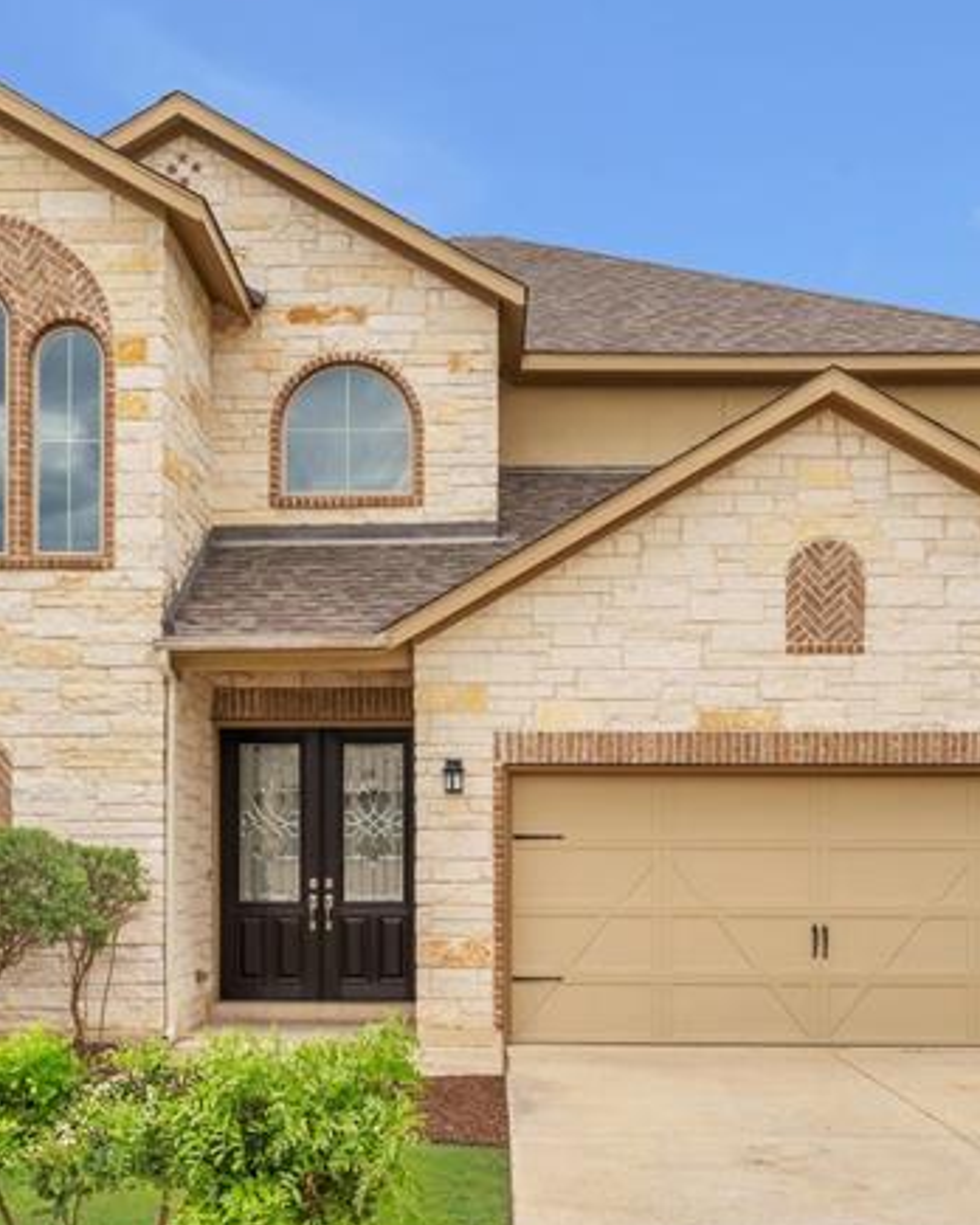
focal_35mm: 43
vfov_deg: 41.8
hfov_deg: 35.0
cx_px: 448
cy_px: 915
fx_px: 1555
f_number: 10
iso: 125
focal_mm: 19.4
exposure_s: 1/640
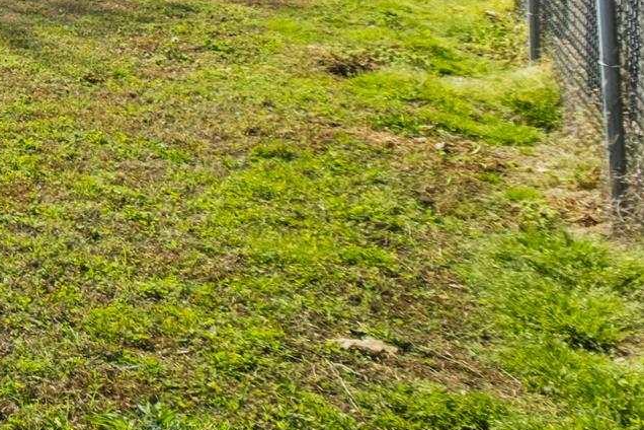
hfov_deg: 19.7
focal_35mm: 59
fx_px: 1055
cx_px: -621
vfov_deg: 20.5
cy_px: -163
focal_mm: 10
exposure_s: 1/80
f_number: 8
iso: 200
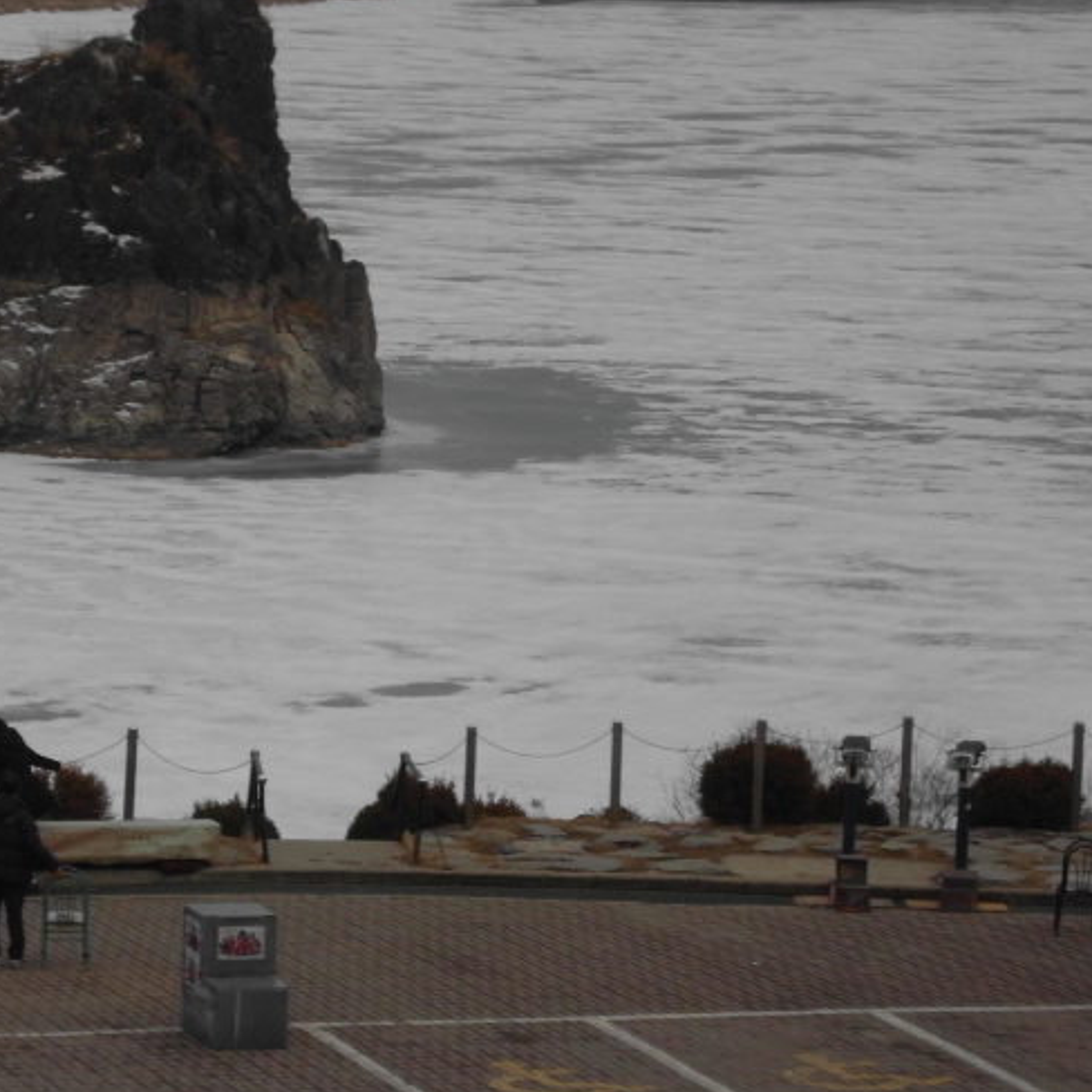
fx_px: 6745
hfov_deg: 9.2
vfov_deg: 9.2
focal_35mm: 189
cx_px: 201
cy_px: 709
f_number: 5.9
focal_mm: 21.6
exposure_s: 1/200
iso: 80
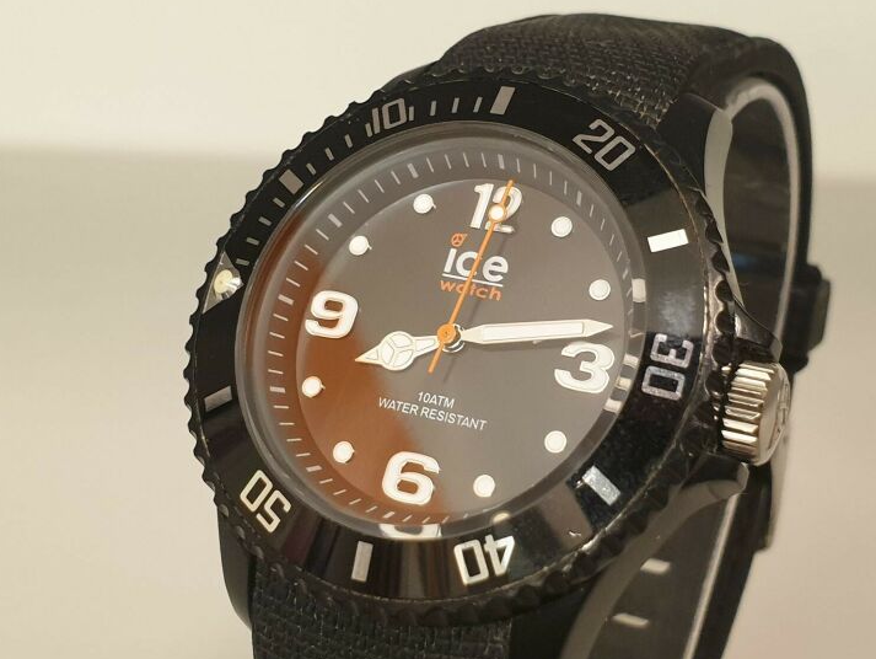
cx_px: 463
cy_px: 322
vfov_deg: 49.8
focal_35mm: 28
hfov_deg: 63.4
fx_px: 709
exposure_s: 1/50
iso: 320
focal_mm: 4.3
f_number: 2.4
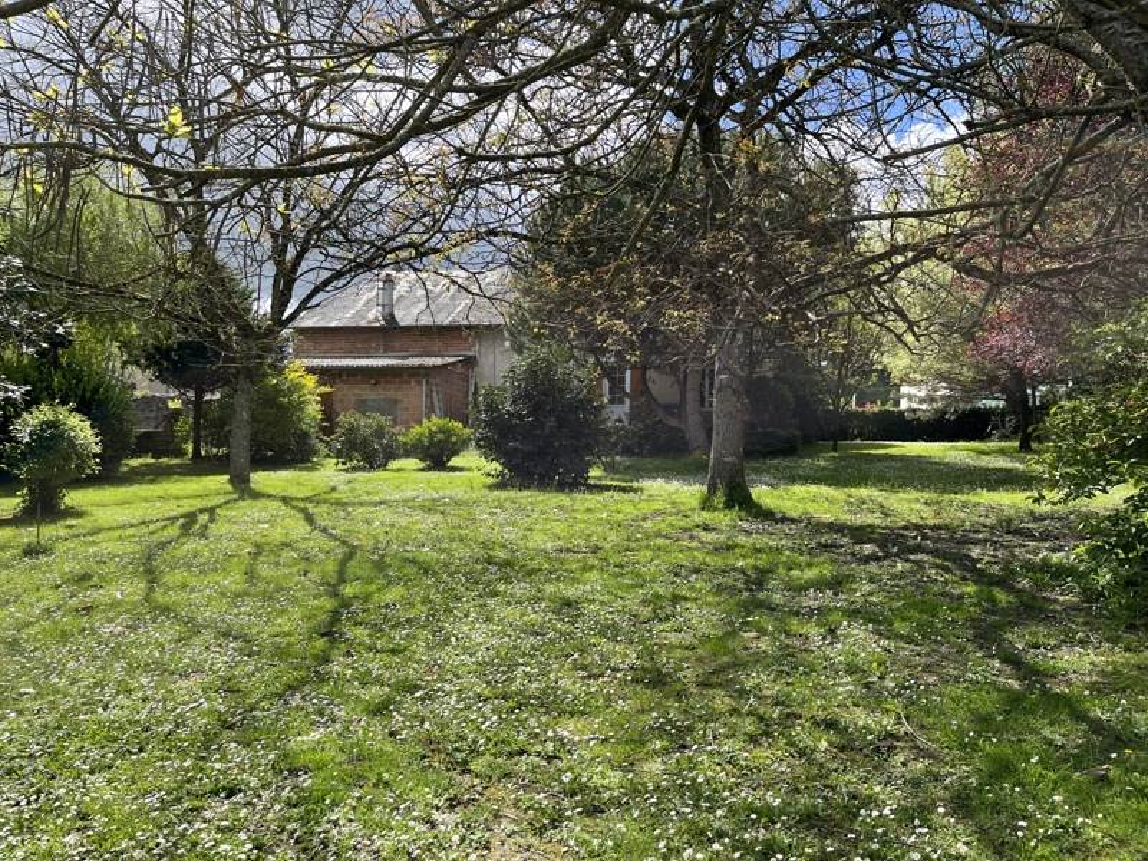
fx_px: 862
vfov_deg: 53.1
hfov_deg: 67.3
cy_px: 430
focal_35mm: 26
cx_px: 574
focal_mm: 5.1
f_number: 1.6
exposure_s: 1/1558
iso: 50
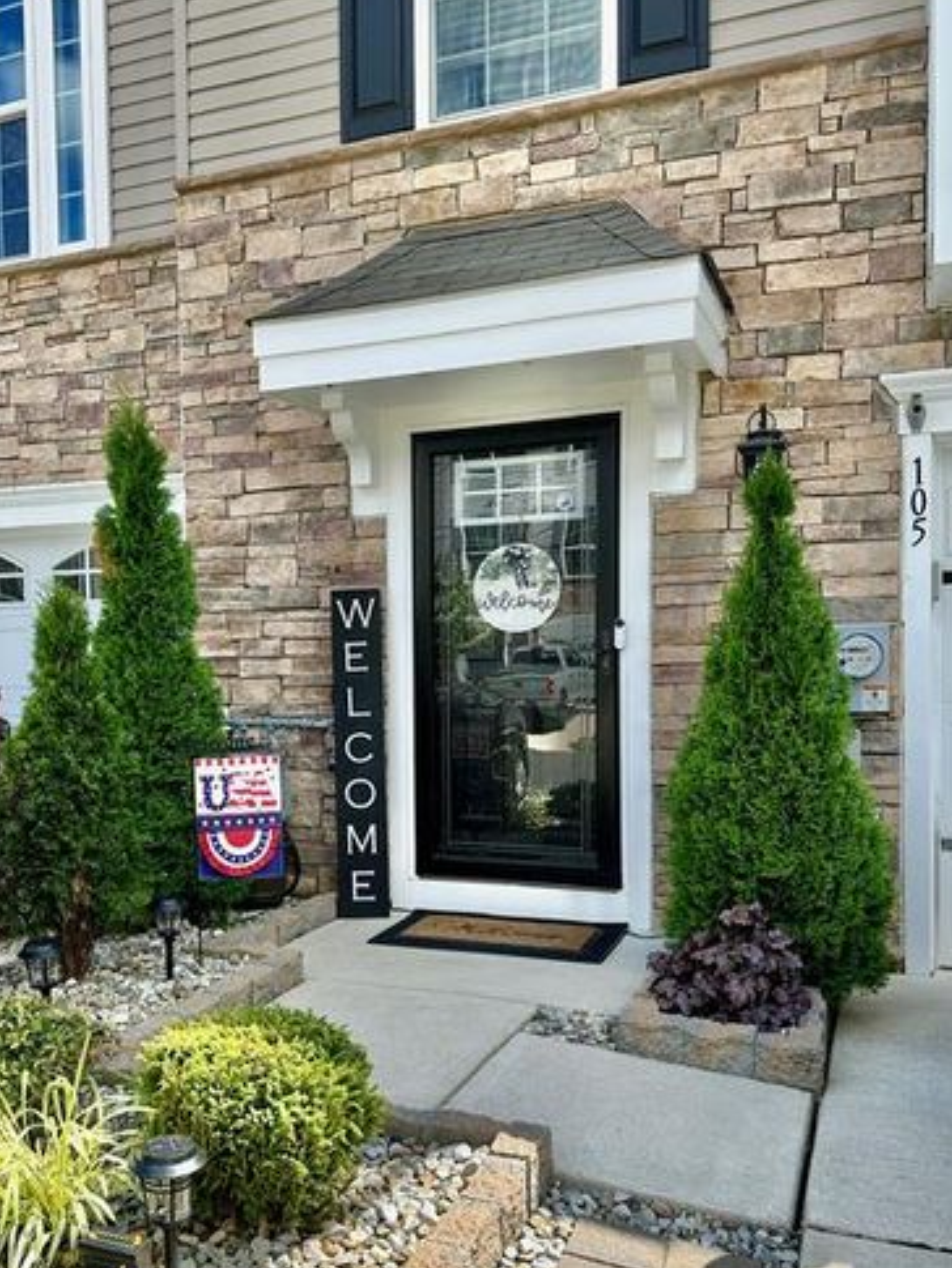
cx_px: 337
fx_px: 1210
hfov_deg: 42.5
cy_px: 710
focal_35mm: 33
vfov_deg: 55.2
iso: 80
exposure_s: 1/1988
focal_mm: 6.86
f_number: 1.78
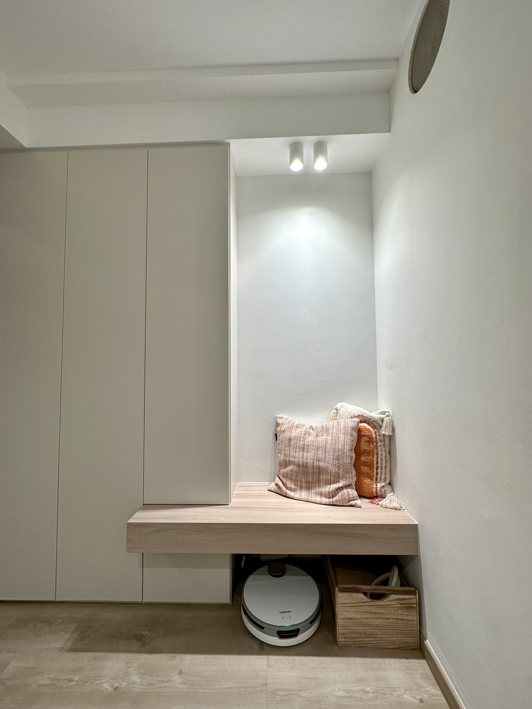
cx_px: 266
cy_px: 354
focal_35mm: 14
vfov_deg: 102.1
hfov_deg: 85.7
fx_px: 287
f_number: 2.2
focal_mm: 2.22
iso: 64
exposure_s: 1/100
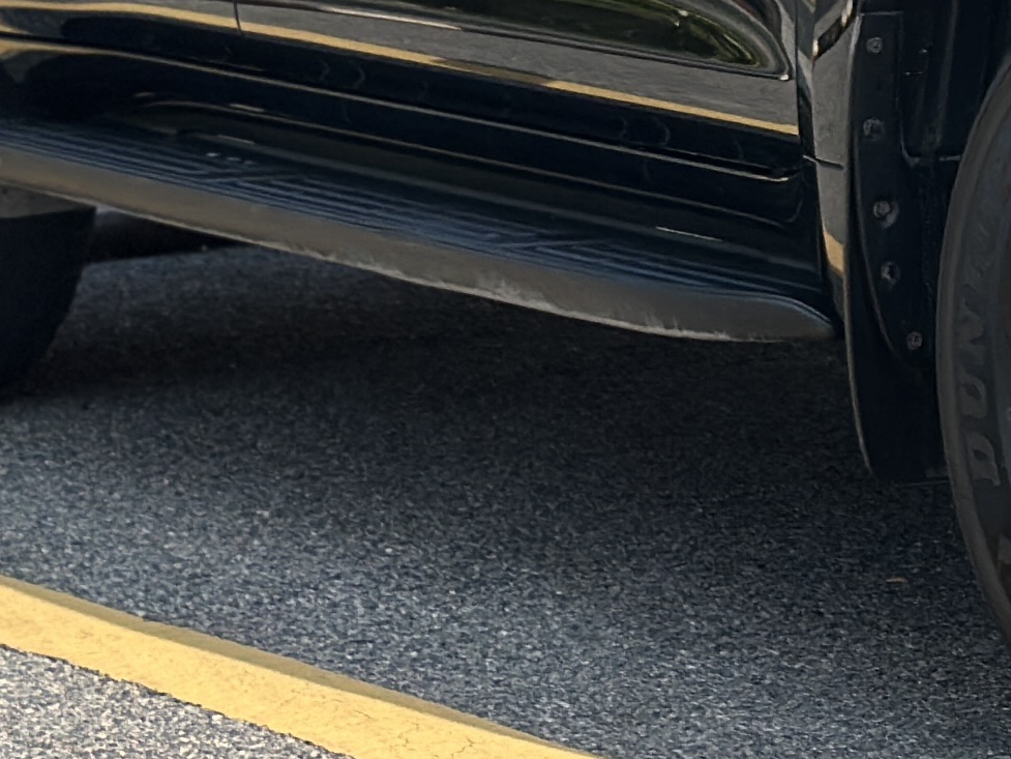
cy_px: -426
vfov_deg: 7.4
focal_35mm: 198
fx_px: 5784
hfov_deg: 9.8
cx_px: 1385
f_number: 1.78
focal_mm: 6.86
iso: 100
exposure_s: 1/1848
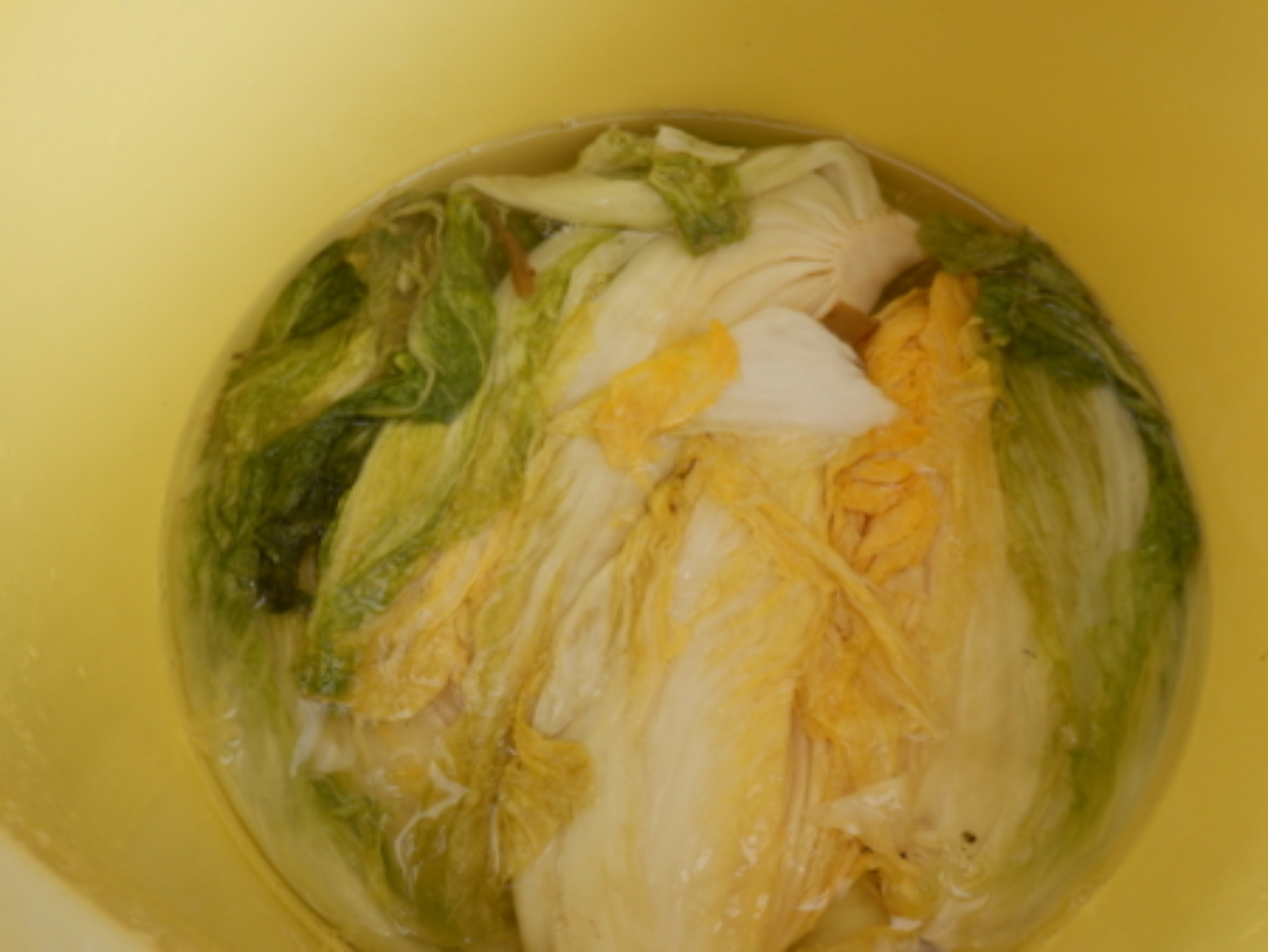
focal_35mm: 37
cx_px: 634
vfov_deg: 38.7
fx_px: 1356
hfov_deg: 50.1
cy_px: 476
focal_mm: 6.6
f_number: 3.6
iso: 100
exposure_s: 1/60
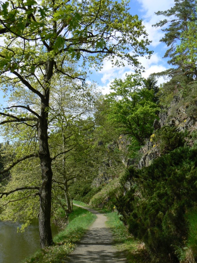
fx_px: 273
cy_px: 132
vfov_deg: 51.4
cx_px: 98
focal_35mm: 36
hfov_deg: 39.6
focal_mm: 6
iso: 80
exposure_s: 1/400
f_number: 5.6
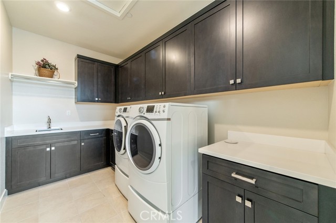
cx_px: 168
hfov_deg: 104.3
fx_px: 130
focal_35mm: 14
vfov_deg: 81.1
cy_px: 112
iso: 720
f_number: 4
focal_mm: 14
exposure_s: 1/60
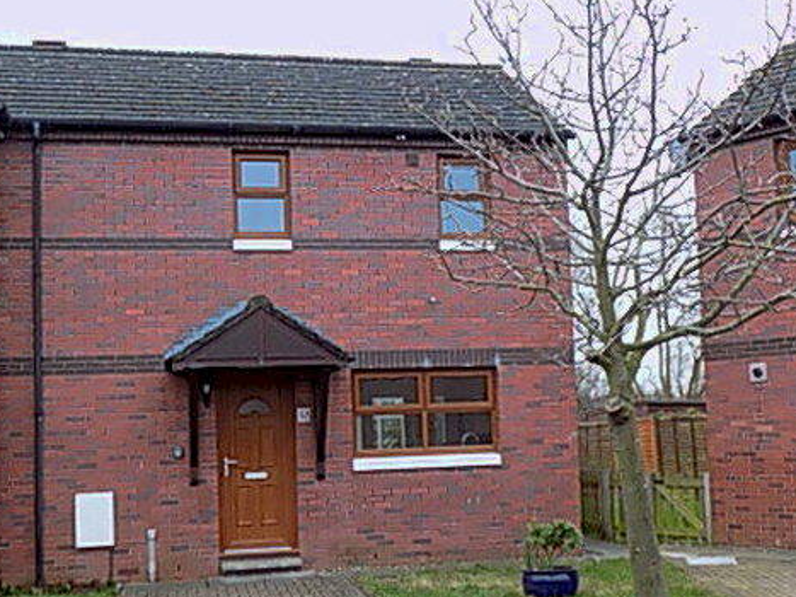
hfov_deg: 42.1
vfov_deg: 32.1
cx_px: 409
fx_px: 1035
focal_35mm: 45
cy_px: 359
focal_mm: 5.3
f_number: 3.3
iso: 125
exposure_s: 1/30
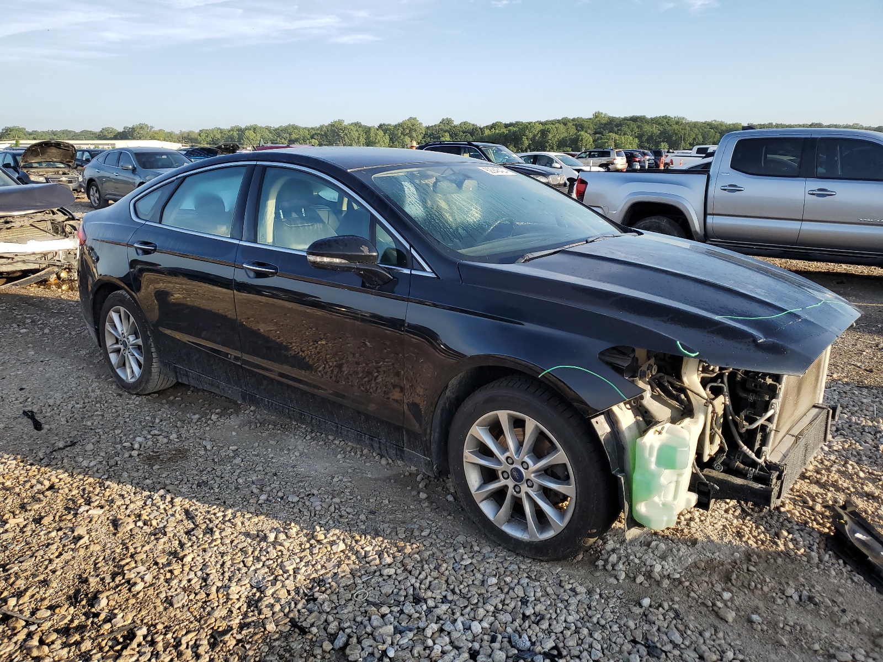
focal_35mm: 26
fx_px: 663
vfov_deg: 53.1
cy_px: 331
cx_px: 442
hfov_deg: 67.3
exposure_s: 1/1250
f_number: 1.5
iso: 50
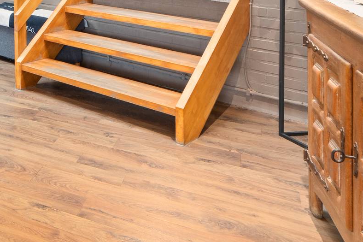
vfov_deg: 22.9
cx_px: -126
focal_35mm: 52
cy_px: -79
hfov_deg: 29.5
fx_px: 524
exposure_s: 2.5
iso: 250
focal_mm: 16
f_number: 10
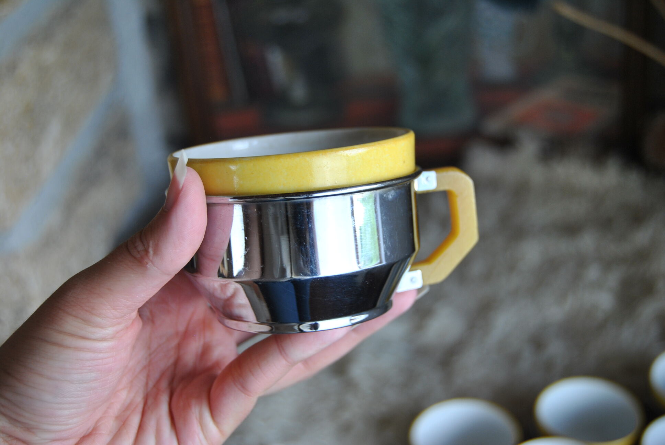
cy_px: 222
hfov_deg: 37.8
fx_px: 971
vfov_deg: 25.8
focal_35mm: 52
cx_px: 332
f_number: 4.5
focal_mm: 35
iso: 200
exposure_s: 1/50
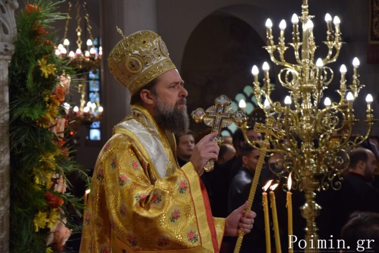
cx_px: 190
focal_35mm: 128
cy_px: 126
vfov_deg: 10.8
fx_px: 1342
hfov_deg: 16.1
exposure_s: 1/60
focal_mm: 85
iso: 500
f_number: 5.6
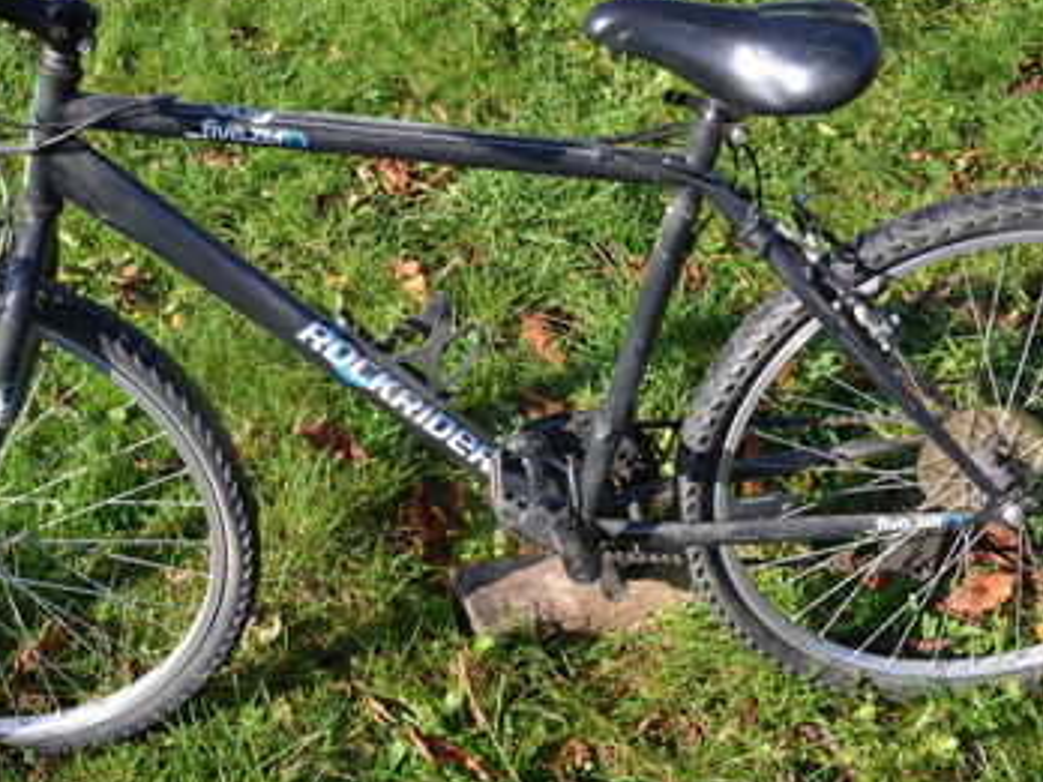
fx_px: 1496
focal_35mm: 50
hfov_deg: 38.4
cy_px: 360
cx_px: 471
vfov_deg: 29.3
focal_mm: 25
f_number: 7.1
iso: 100
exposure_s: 1/125
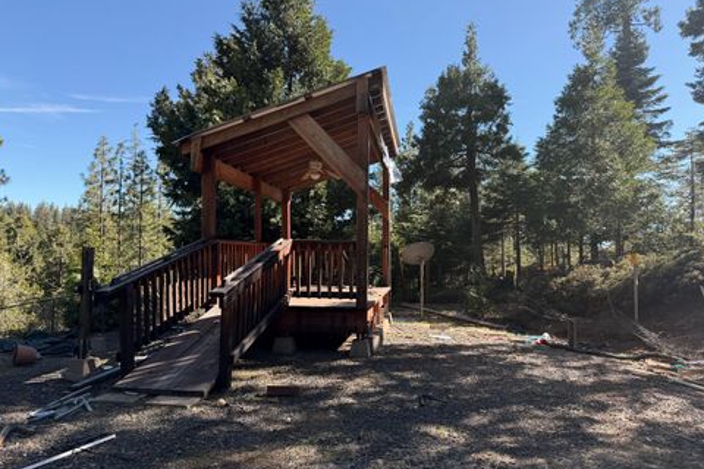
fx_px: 508
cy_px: 235
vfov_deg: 49.6
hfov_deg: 69.4
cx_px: 355
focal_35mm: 26
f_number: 1.78
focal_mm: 6.76
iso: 100
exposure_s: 1/1653
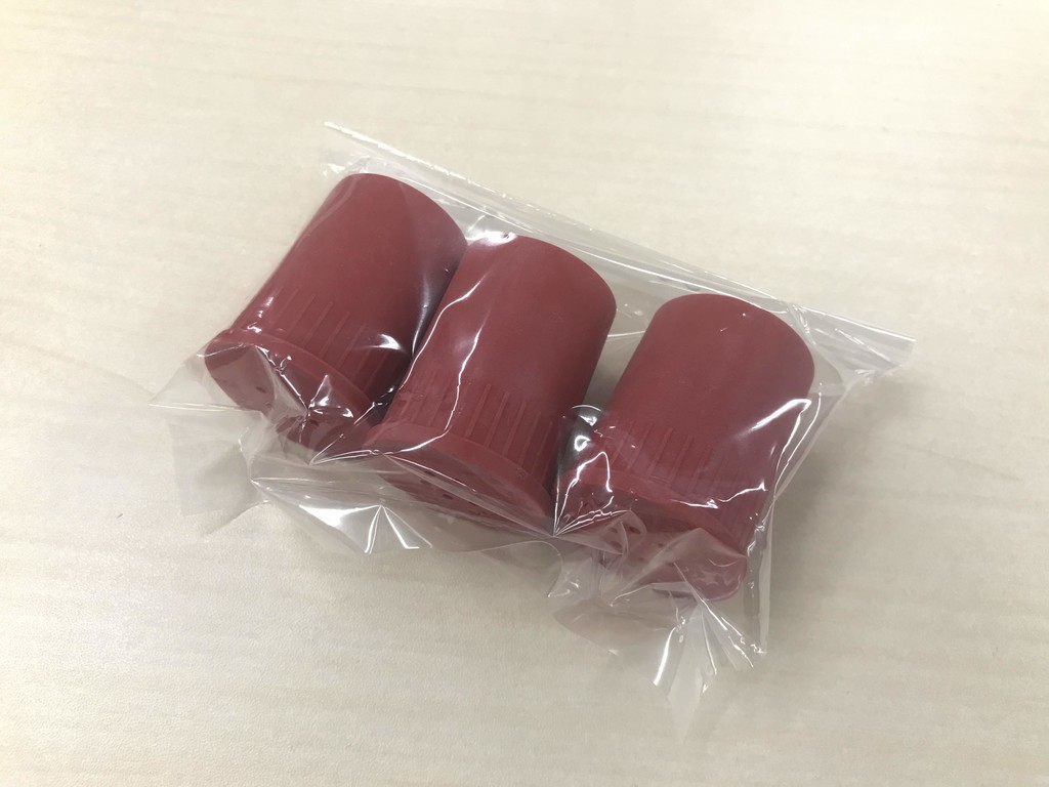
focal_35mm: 28
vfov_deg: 49.7
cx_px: 524
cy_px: 394
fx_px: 849
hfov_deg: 63.4
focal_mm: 3.99
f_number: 1.8
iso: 32
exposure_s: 1/30
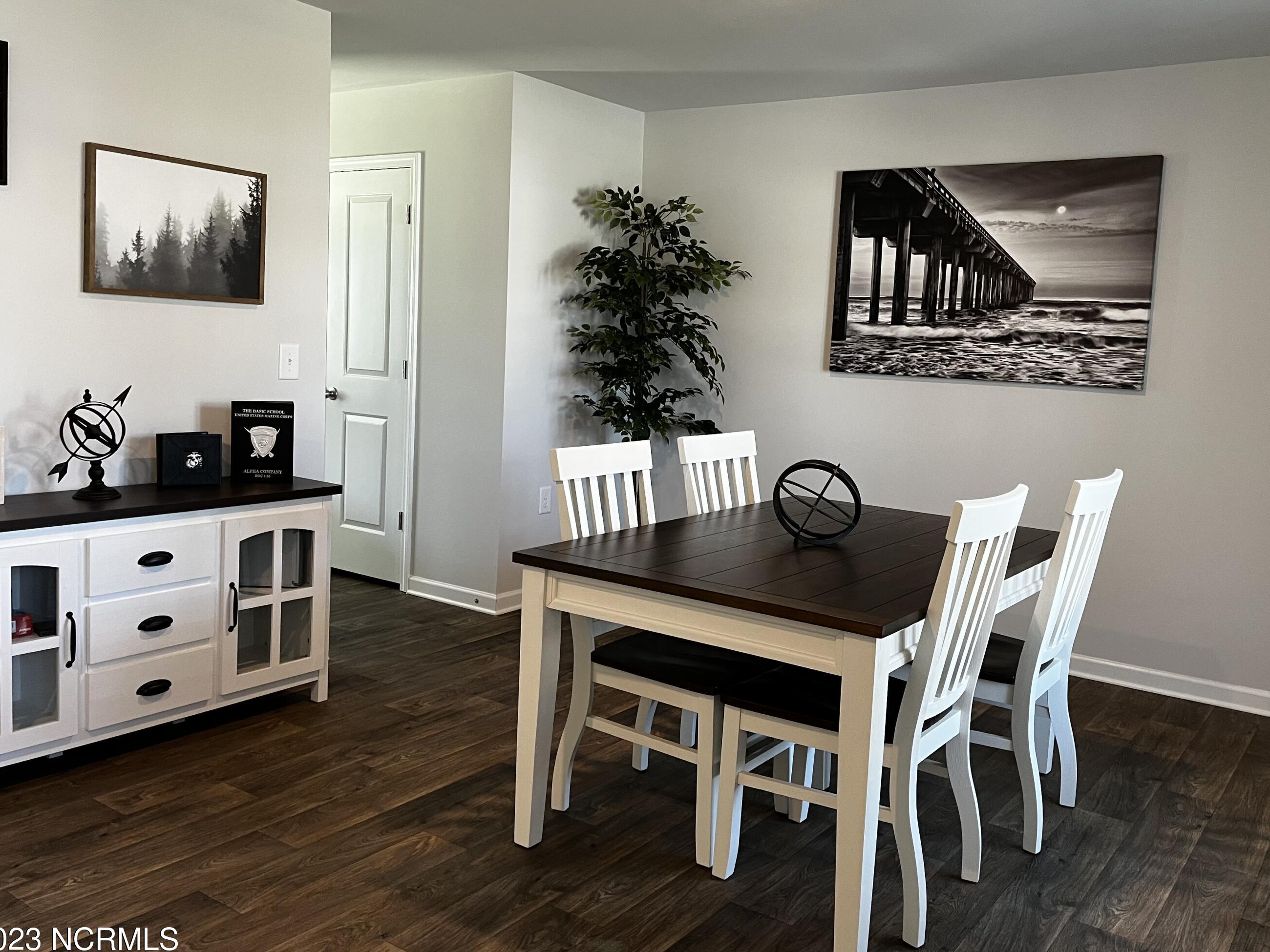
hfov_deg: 59.9
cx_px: 681
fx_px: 1101
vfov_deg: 46.8
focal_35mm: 30
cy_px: 440
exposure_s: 1/60
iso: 125
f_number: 1.6
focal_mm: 5.1
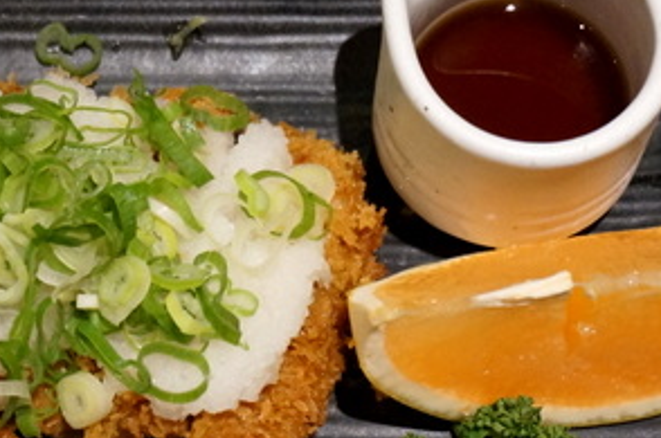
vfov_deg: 12.3
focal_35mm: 111
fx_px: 2035
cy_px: 239
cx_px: 106
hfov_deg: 18.2
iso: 3200
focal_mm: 34
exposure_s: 1/60
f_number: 5
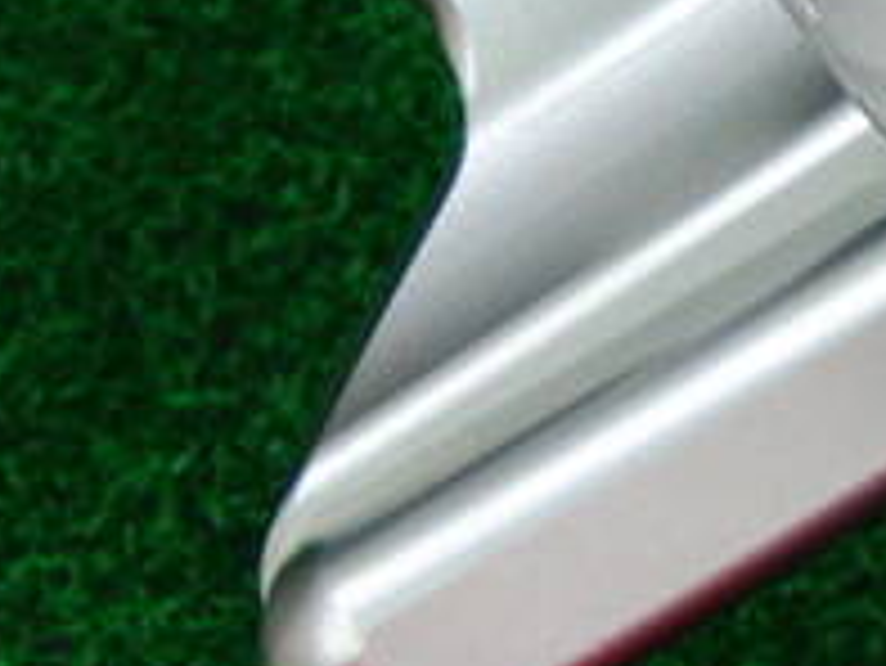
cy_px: -238
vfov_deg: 12.0
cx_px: 1223
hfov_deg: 15.4
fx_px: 3073
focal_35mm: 120
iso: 400
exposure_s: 1/60
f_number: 3.6
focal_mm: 6.42
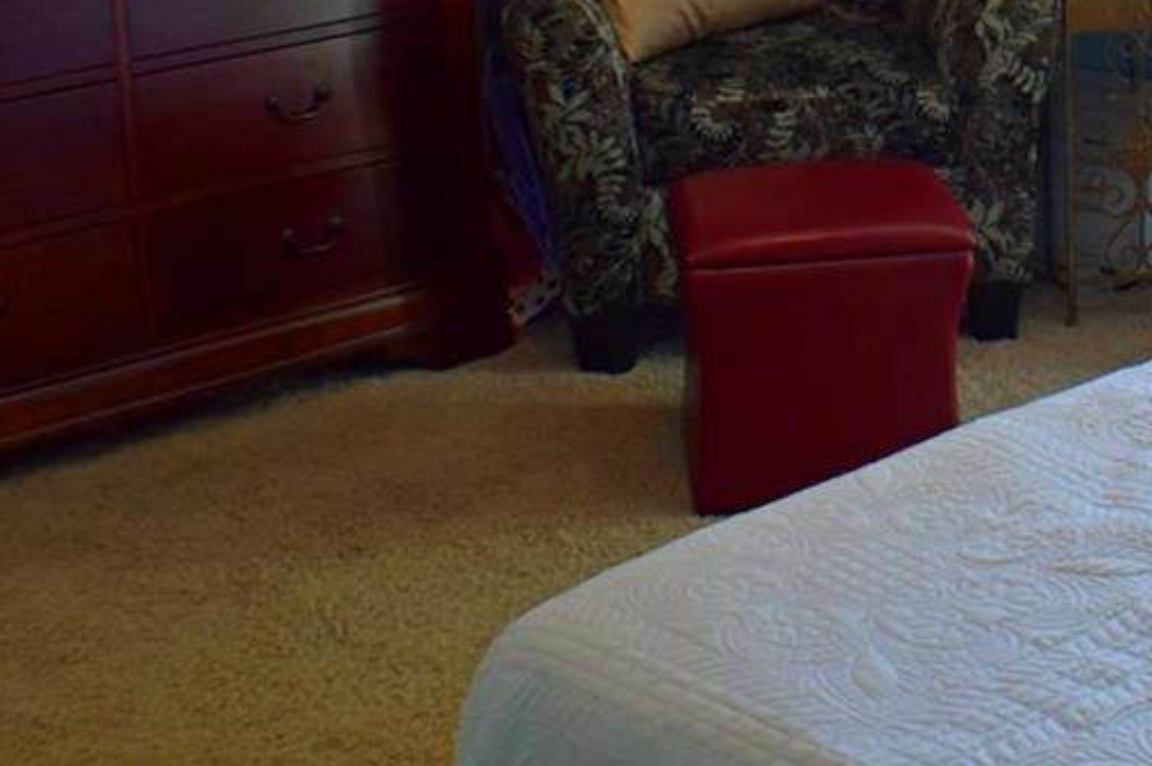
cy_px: -54
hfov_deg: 19.0
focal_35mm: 104
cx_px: 1188
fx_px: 3326
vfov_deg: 12.9
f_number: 3.8
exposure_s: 1/60
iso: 400
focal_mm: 22
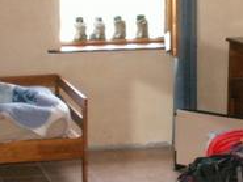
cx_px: 146
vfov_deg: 12.3
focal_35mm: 121
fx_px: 850
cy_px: 98
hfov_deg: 16.3
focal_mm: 5.86
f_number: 2.8
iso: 160
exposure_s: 1/50
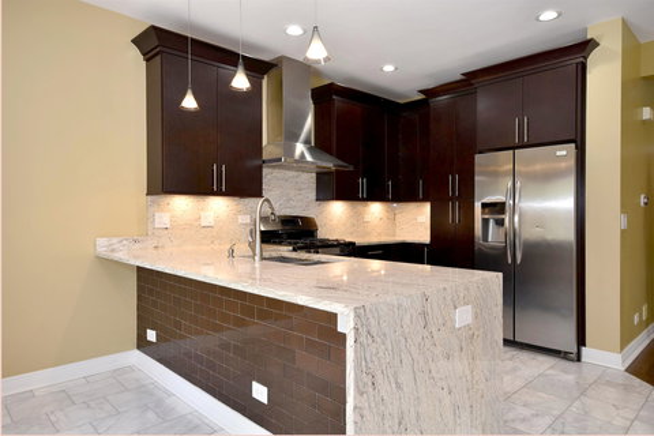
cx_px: 327
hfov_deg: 77.3
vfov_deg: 56.1
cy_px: 218
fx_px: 409
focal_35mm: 22
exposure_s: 1/25
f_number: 8
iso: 200
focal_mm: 15
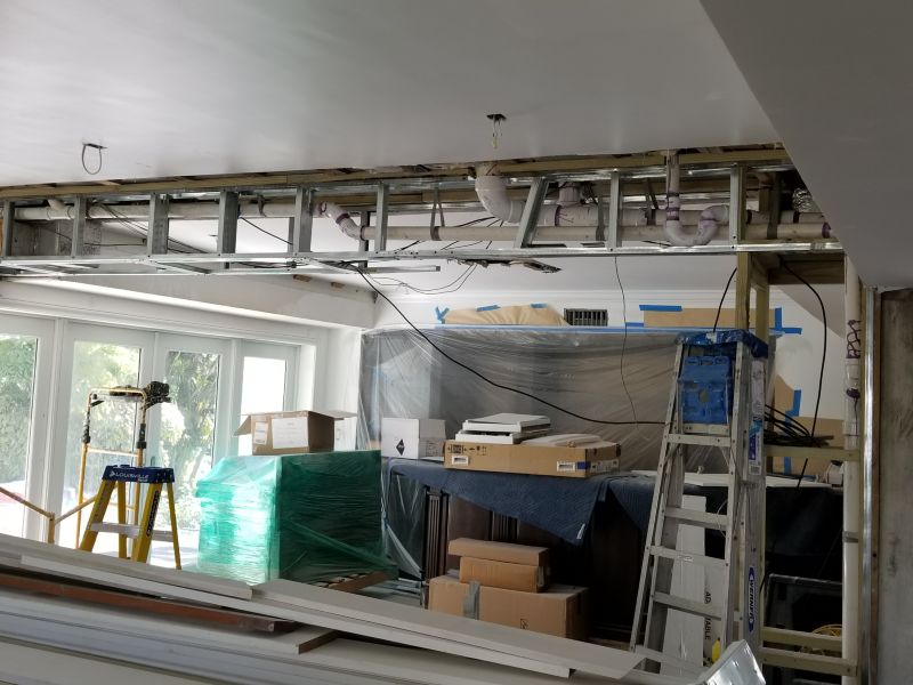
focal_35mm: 26
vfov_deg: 53.1
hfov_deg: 67.3
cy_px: 342
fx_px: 686
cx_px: 456
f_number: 1.7
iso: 50
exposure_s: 1/88
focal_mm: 4.25
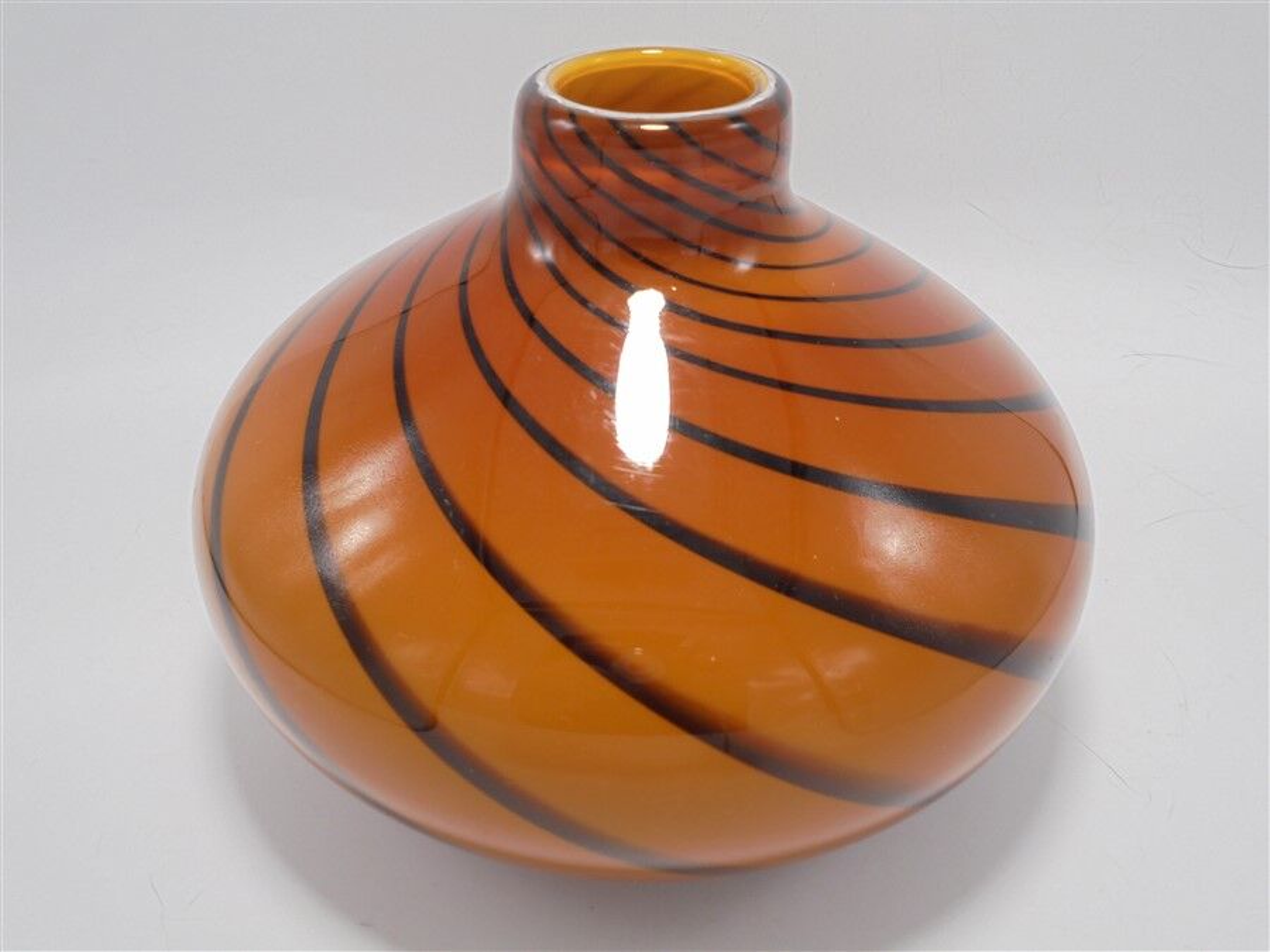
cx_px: 635
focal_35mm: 34
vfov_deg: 41.8
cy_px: 476
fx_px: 1247
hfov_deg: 54.0
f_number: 4
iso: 100
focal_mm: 6.1
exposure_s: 1/40
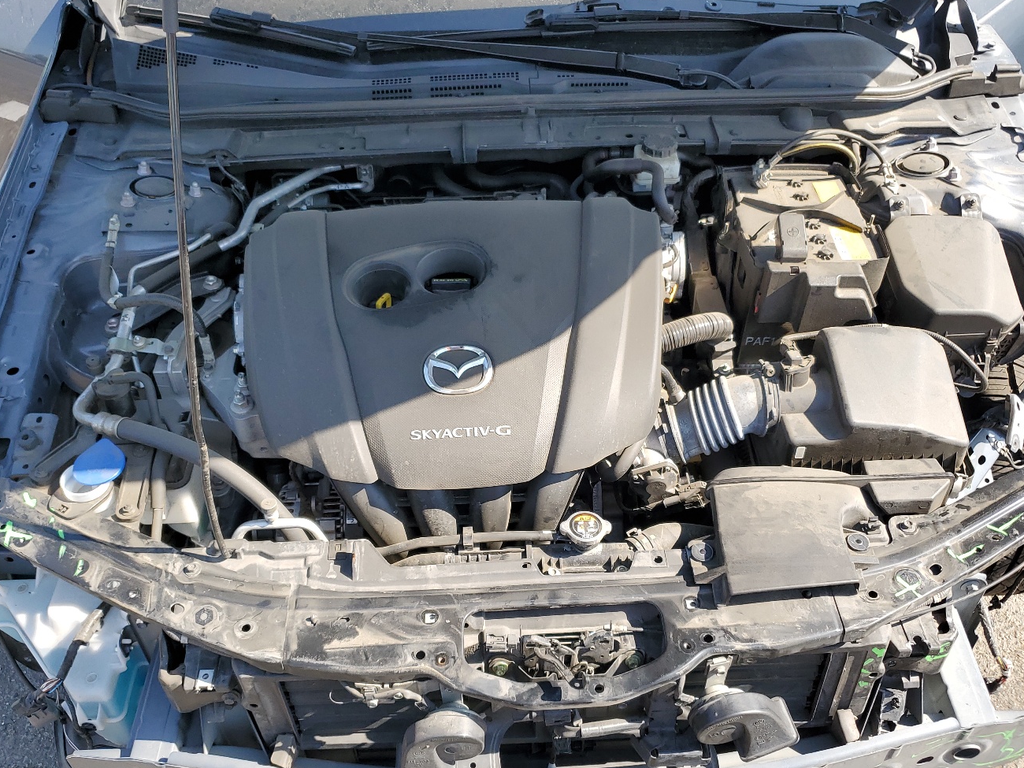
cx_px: 508
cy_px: 411
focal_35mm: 32
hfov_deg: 56.8
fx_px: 947
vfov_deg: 44.1
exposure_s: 1/714
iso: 50
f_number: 1.5
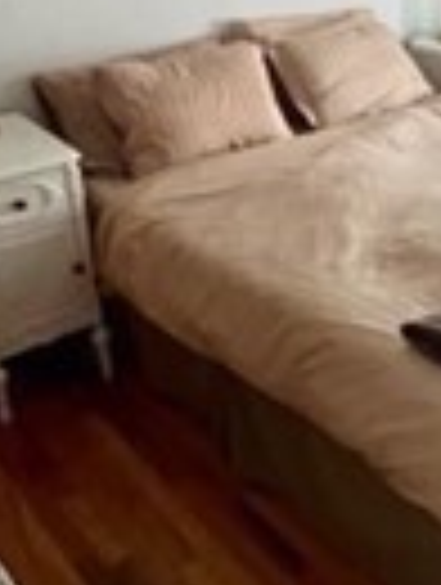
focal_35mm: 45
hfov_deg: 30.3
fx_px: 762
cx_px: 428
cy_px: 194
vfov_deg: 41.4
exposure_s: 1/60
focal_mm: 1.57
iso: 500
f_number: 1.8
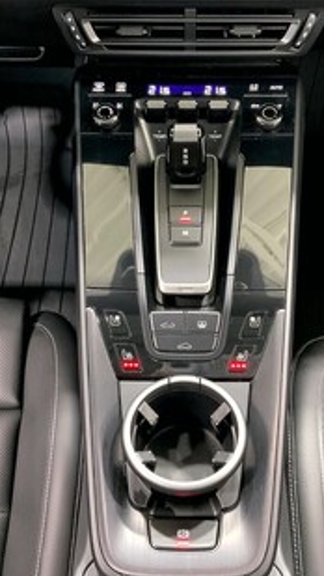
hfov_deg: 27.7
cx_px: 179
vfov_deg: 47.3
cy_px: 290
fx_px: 656
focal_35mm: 43
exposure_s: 1/58
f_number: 1.8
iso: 320
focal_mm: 3
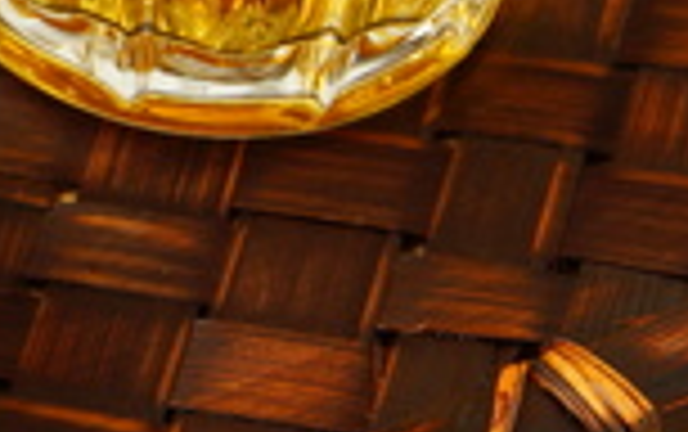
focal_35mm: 383
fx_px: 7189
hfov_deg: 5.4
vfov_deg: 3.4
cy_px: -99
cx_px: -630
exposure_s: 1/125
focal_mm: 60
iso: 200
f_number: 11
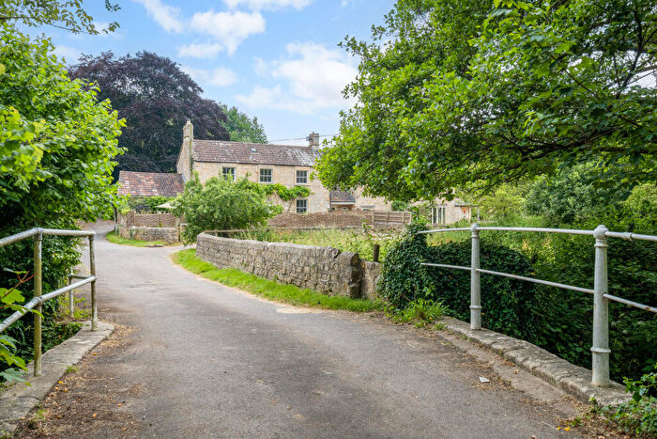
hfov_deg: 58.7
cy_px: 220
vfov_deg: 41.1
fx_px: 584
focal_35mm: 32
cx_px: 328
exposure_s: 1/320
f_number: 9
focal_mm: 32
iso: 640
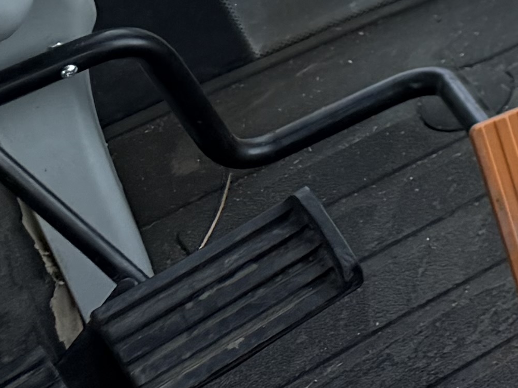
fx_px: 2049
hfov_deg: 10.7
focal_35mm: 137
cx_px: 1474
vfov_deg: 9.6
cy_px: -556
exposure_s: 1/728
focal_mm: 6.76
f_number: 1.78
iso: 80
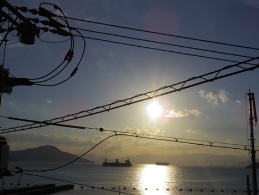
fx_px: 315
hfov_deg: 44.8
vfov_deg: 34.4
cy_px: 98
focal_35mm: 42
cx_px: 130
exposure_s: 1/2000
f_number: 7.1
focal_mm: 9.1
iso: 100
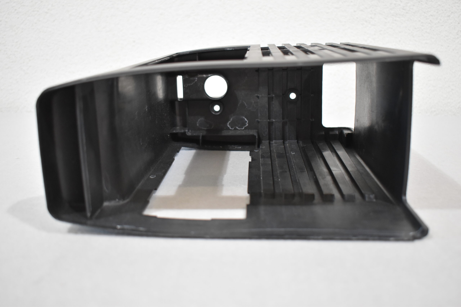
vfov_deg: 33.0
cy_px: 154
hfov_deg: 47.9
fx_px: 519
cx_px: 230
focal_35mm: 40
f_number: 4
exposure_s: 1/125
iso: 1250
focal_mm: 27
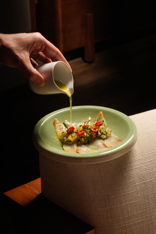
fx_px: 585
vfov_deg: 22.6
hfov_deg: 15.2
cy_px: 117
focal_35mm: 90
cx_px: 78
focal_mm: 90
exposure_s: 1/200
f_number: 16
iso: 200
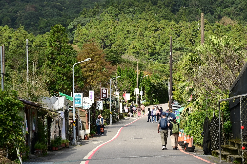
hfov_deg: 17.1
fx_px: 823
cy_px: 82
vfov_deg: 11.4
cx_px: 124
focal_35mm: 120
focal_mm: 120
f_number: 8
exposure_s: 1/1000
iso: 640
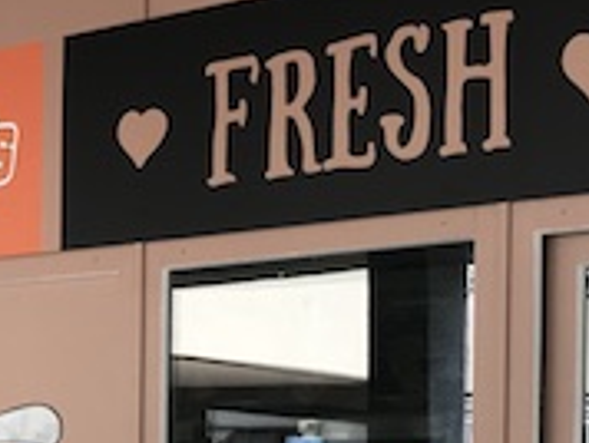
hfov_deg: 17.8
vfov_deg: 13.2
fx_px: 1874
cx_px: 169
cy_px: 507
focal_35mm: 110
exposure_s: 1/100
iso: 32
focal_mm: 3.99
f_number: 1.8
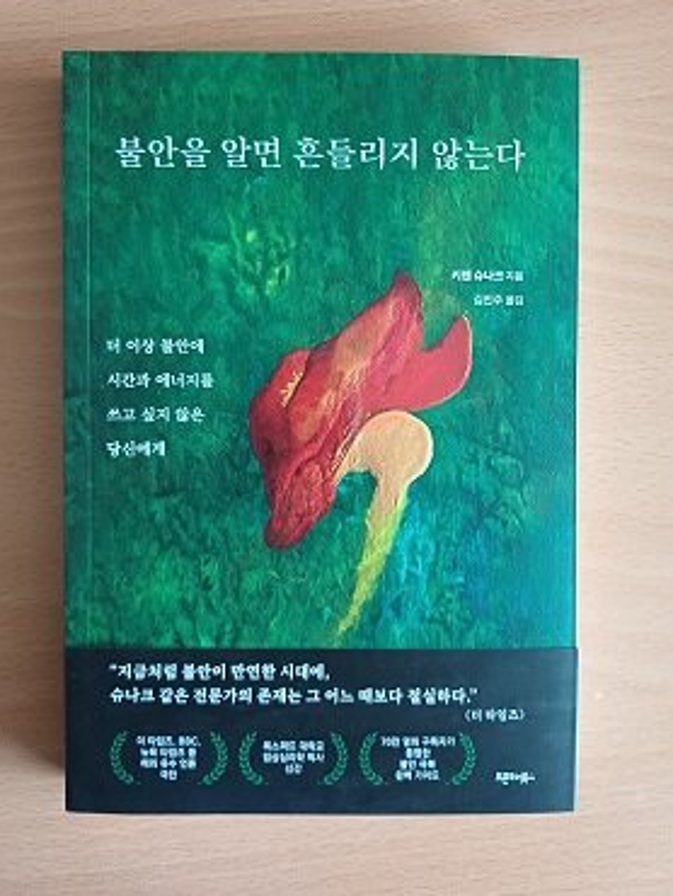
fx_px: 699
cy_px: 417
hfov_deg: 51.4
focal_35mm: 27
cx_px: 322
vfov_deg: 65.2
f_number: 1.8
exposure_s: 1/25
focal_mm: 4.65
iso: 500
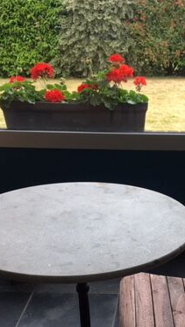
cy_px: 263
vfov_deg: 37.1
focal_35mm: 54
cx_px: 160
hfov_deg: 21.8
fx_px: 470
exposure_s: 1/100
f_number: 2.2
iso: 32
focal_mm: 4.15
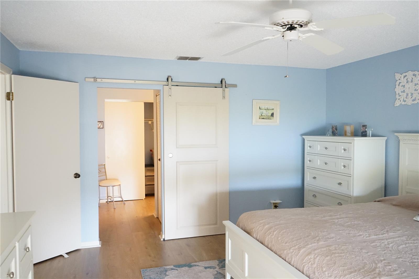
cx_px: 210
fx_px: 326
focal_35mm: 28
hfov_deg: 65.5
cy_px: 140
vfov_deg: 46.4
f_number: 6.3
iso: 6400
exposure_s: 1/25
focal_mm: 28
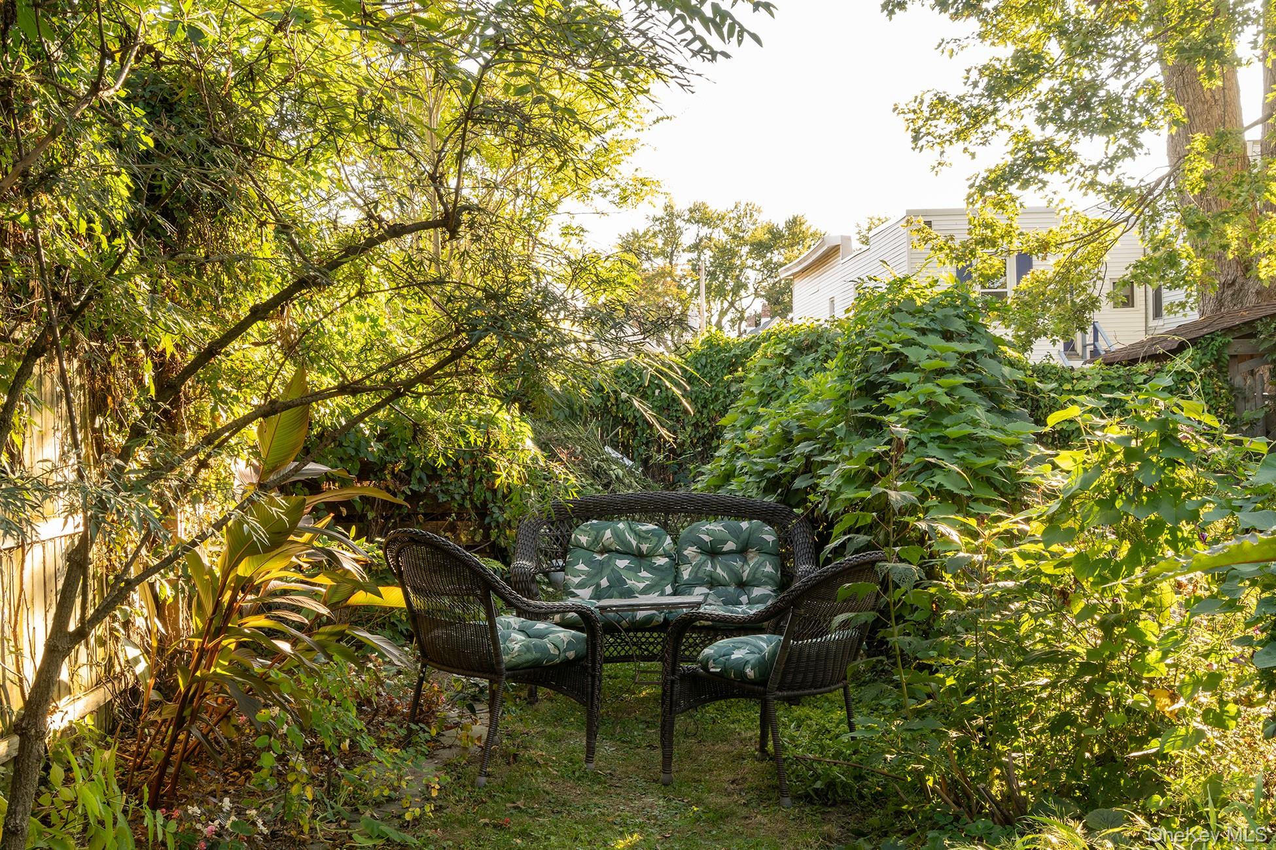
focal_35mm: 37
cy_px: 425
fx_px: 1311
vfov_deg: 35.9
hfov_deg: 51.9
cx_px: 638
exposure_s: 1/10
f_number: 16
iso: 400
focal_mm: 37
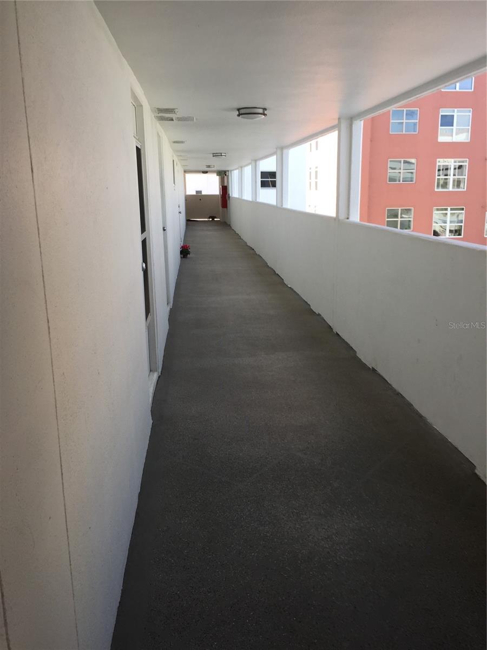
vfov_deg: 61.7
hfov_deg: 48.2
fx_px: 544
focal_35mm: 29
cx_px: 244
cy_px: 325
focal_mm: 4.15
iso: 32
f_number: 2.2
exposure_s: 1/260
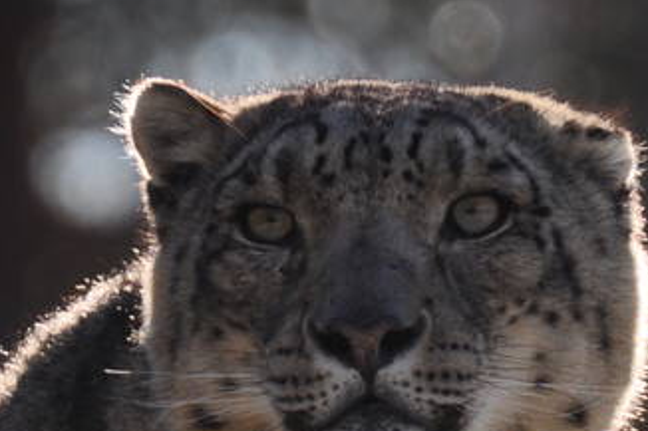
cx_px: 346
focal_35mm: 2207
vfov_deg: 0.6
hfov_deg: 0.9
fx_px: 39704
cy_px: 865
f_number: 5.6
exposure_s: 1/500
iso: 220
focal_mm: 300
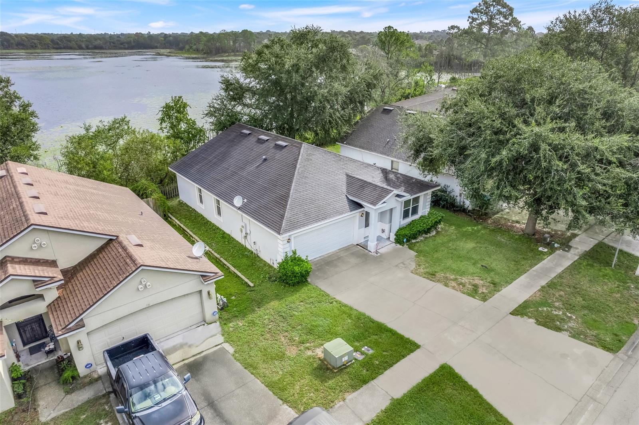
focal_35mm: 22
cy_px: 212
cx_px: 320
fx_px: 390
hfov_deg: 78.6
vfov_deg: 57.2
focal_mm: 8.38
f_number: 2.8
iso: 120
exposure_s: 1/350
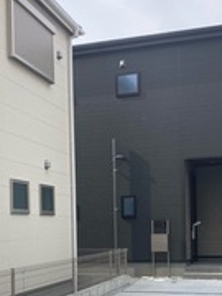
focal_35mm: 56
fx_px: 479
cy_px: 227
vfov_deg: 33.6
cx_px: 130
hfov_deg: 26.1
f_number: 1.8
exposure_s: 1/1171
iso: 20
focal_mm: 3.99
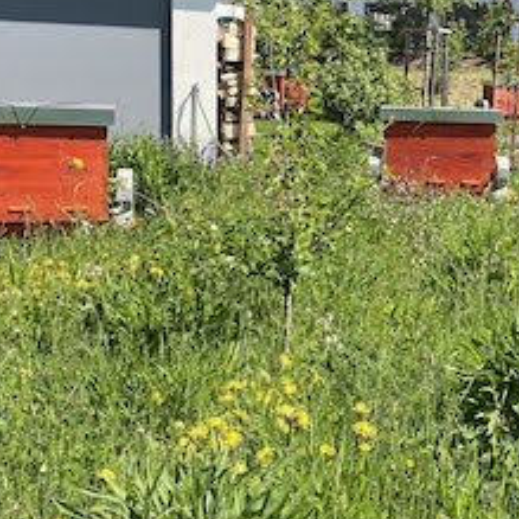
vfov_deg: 32.1
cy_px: 204
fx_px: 899
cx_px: 389
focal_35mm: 53
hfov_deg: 31.6
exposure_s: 1/1300
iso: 32
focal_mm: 4.25
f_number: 1.8
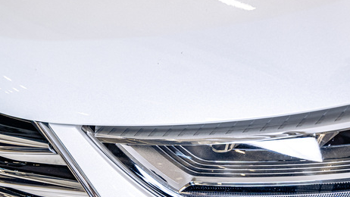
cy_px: 237
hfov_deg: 21.5
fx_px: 882
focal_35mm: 95
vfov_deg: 12.4
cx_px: 369
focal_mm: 41
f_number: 4
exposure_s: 1/125
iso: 400
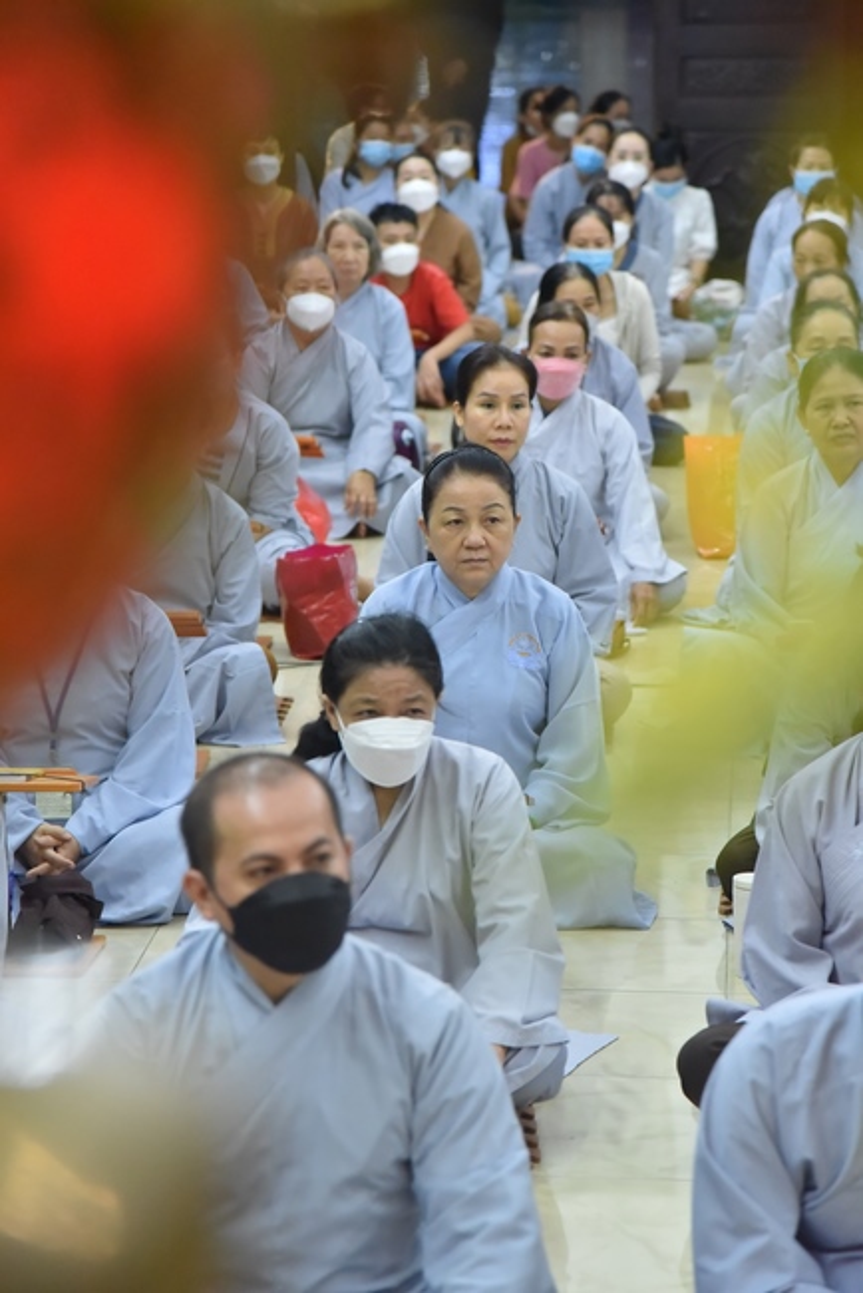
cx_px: 432
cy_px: 646
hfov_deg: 11.4
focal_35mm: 120
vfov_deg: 17.1
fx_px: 4310
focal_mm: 120
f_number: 4.5
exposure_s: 1/160
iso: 5000
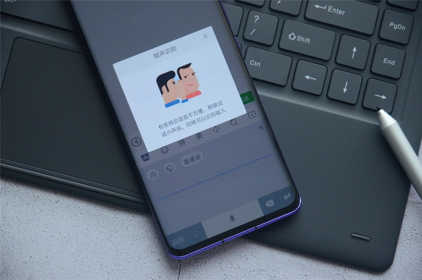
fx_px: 1719
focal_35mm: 147
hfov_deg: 14.0
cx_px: 211
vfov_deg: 9.3
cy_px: 140
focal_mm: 98
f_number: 5.6
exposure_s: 1/125
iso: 1600
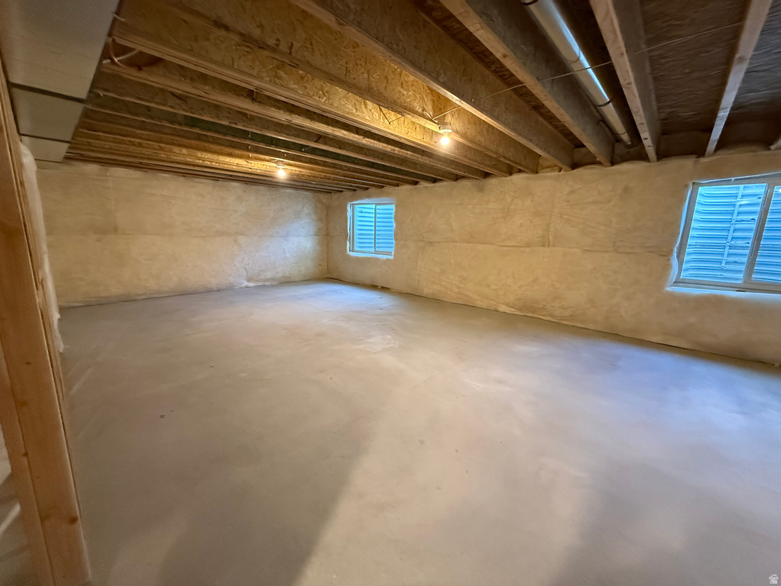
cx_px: 390
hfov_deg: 102.1
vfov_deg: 85.7
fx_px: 316
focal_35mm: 14
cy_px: 293
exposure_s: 1/60
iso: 800
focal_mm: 2.22
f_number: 2.2
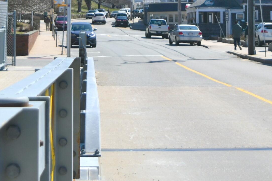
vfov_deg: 12.4
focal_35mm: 107
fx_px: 808
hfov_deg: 19.1
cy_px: -64
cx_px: 125
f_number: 4
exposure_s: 1/3200
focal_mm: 26
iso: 100
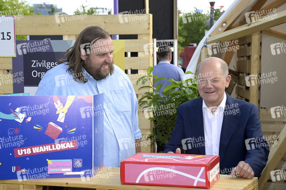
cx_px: 143
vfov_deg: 17.5
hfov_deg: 26.0
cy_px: 95
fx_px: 619
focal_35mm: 78
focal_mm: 78
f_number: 9
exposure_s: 1/250
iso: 400
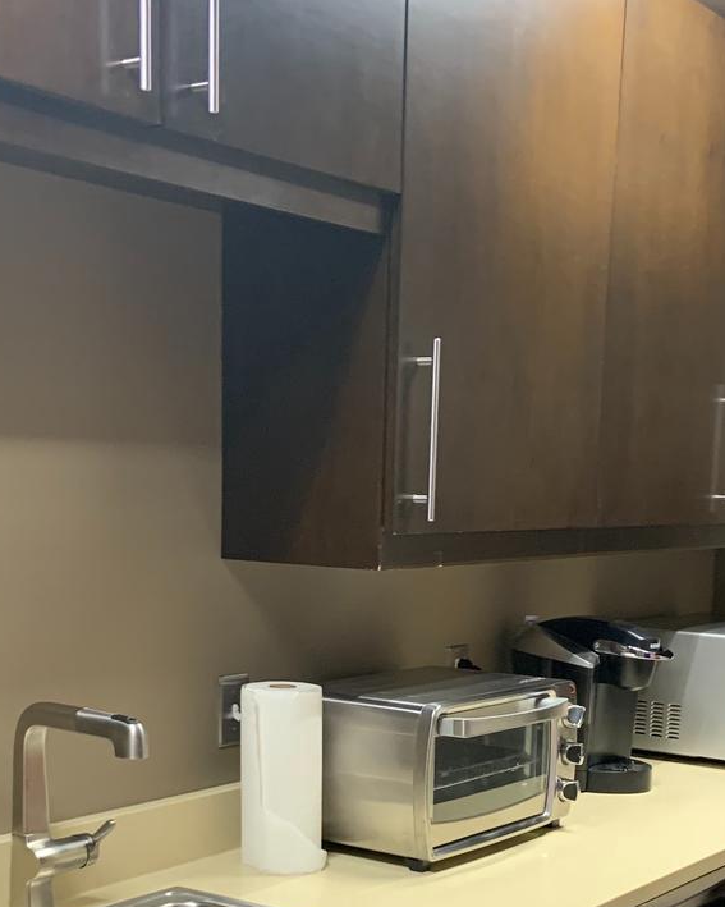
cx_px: 393
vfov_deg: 33.0
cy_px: 755
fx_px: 1475
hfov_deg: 27.6
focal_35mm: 55
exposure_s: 1/40
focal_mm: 4.25
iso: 400
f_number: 1.8
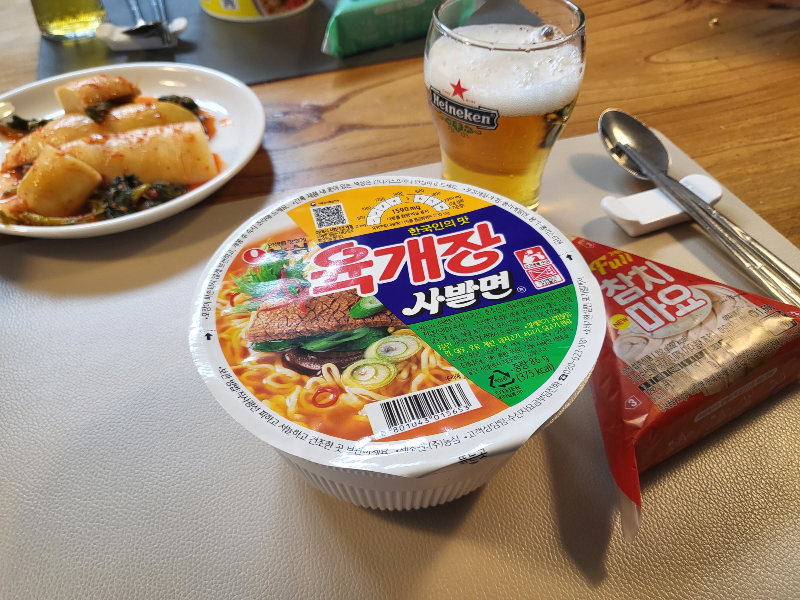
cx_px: 400
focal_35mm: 26
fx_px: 601
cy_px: 300
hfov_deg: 67.3
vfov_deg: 53.1
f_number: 1.8
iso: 125
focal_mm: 4.25
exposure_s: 1/120
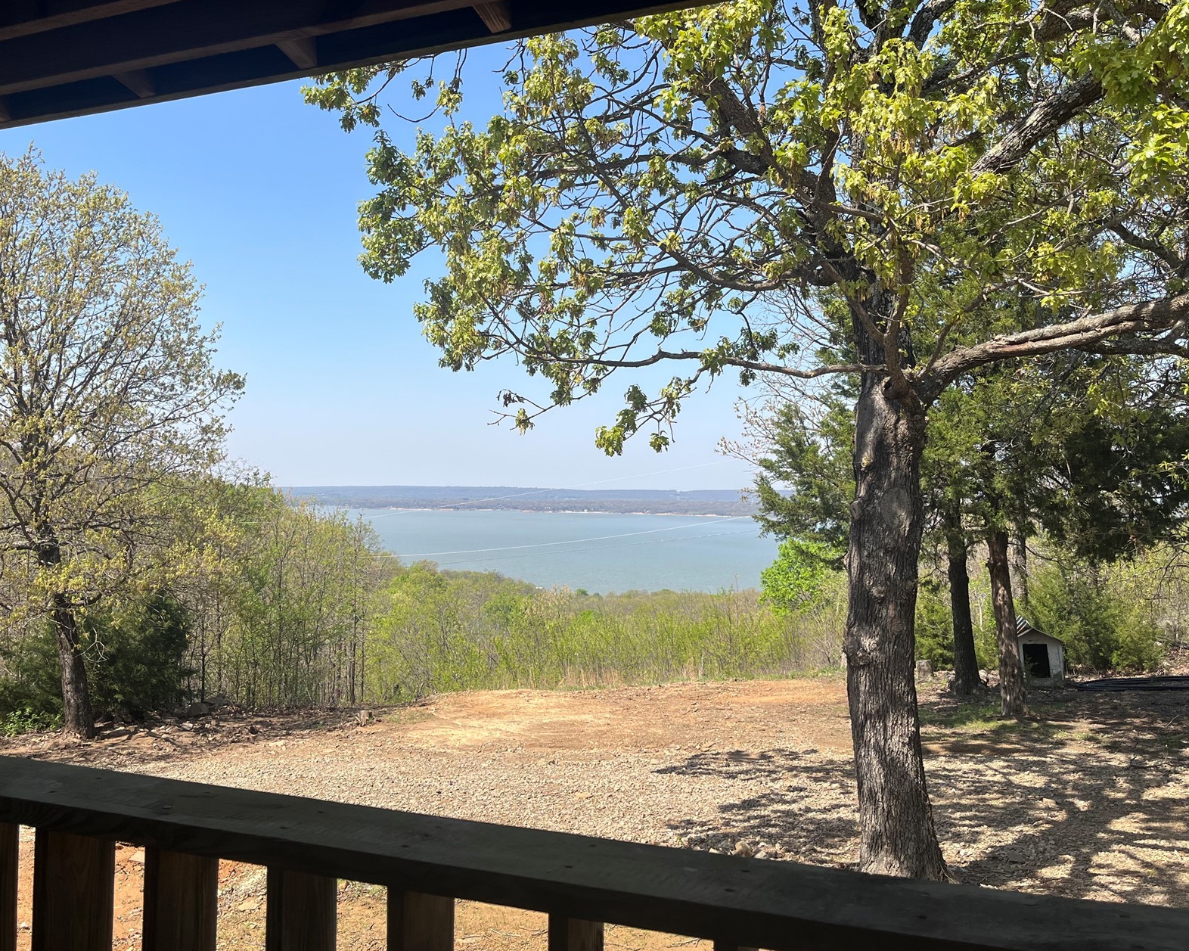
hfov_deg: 57.1
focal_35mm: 31
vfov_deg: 47.1
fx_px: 1091
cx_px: 537
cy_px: 474
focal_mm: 5.1
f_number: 1.6
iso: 50
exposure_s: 1/2755
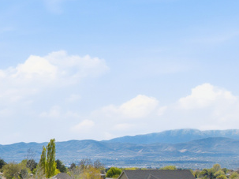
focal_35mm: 81
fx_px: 559
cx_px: -129
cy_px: 267
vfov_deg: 16.6
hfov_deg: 20.4
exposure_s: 1/3200
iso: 270
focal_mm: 12.3
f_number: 2.8
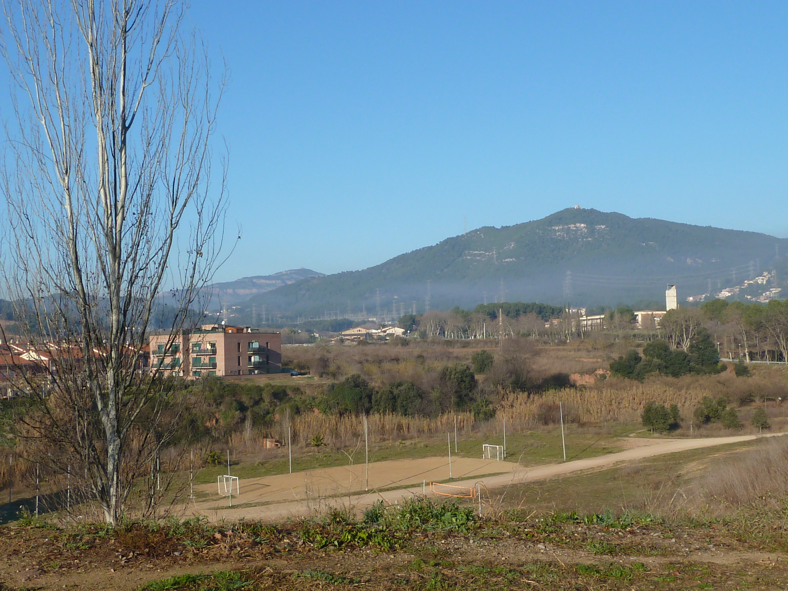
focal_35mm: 25
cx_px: 394
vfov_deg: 54.9
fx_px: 569
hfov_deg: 69.4
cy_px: 296
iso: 80
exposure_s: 1/500
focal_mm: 4.1
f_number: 4.5
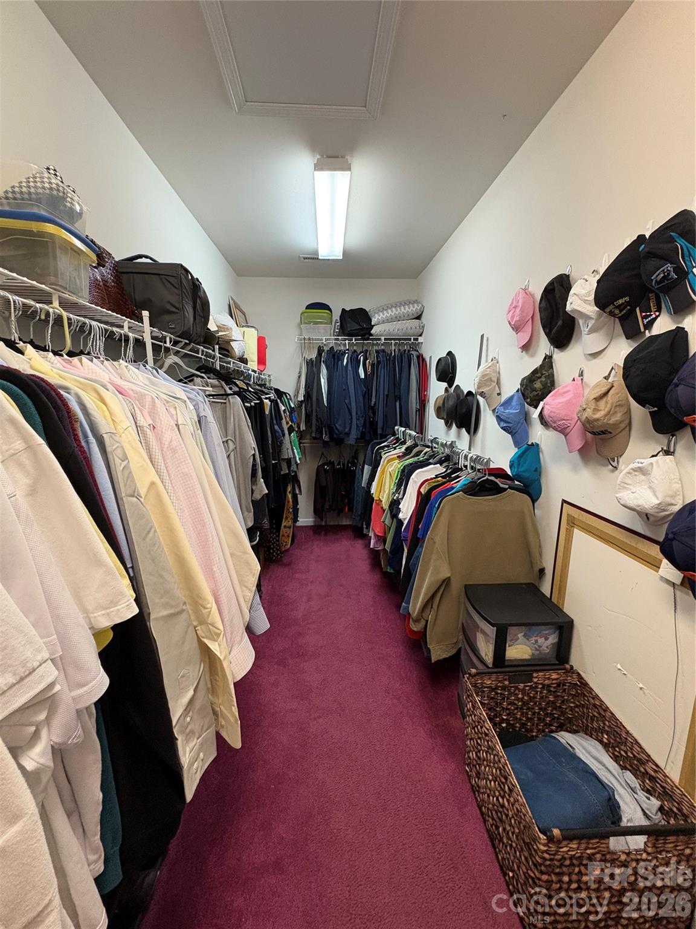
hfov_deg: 85.7
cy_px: 464
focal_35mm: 14
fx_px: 375
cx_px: 348
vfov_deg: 102.1
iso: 500
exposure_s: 1/60
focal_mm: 2.22
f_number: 2.2
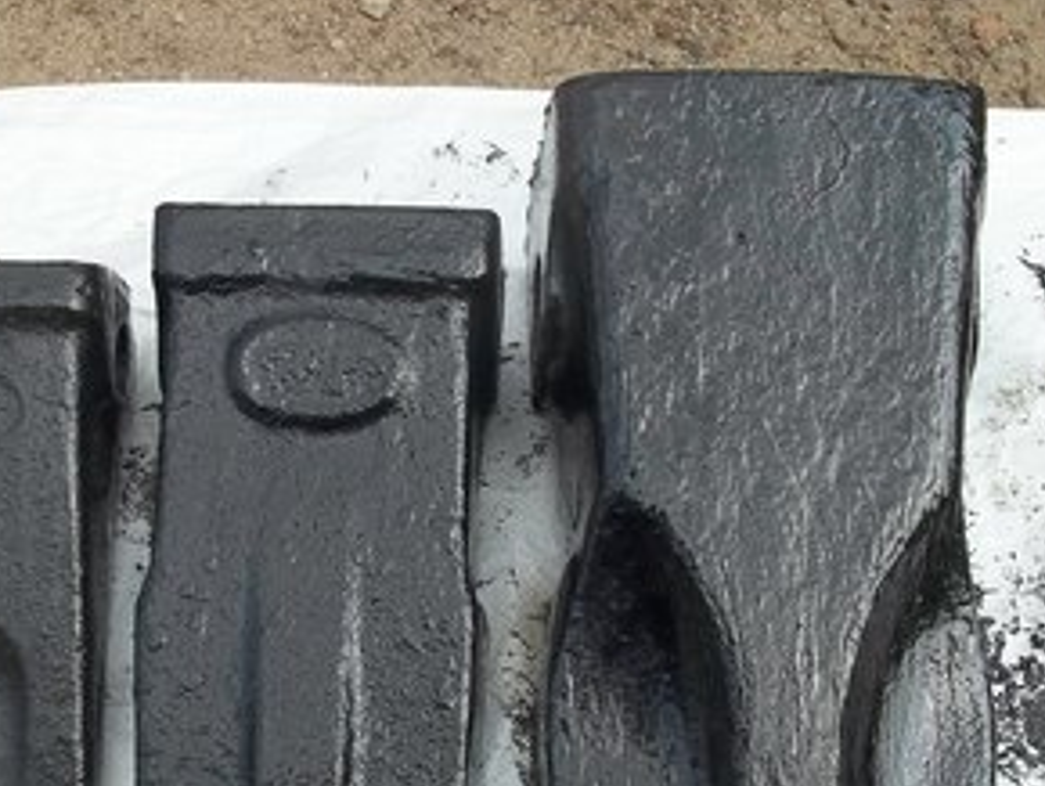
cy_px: 460
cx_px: 447
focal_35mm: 62
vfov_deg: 23.7
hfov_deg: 31.1
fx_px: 1873
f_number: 8
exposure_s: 1/80
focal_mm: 6.5
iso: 64
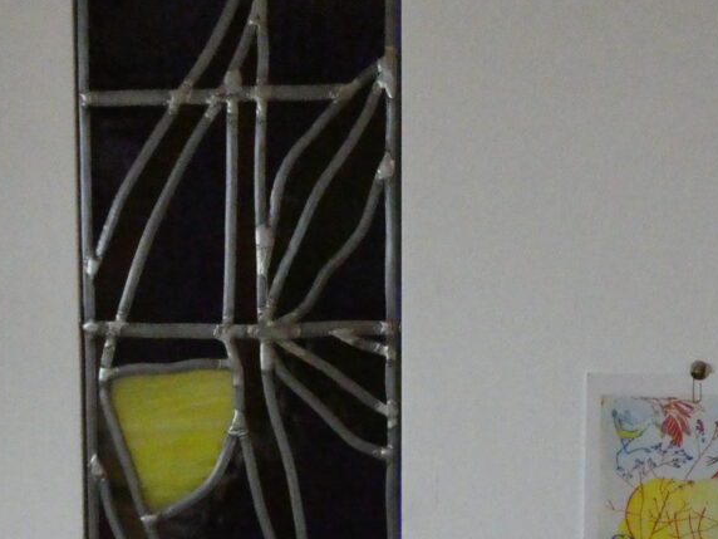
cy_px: 479
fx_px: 892
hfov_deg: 43.8
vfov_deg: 32.1
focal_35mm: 43
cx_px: 392
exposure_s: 1/125
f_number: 3.3
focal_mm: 4.3
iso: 3200
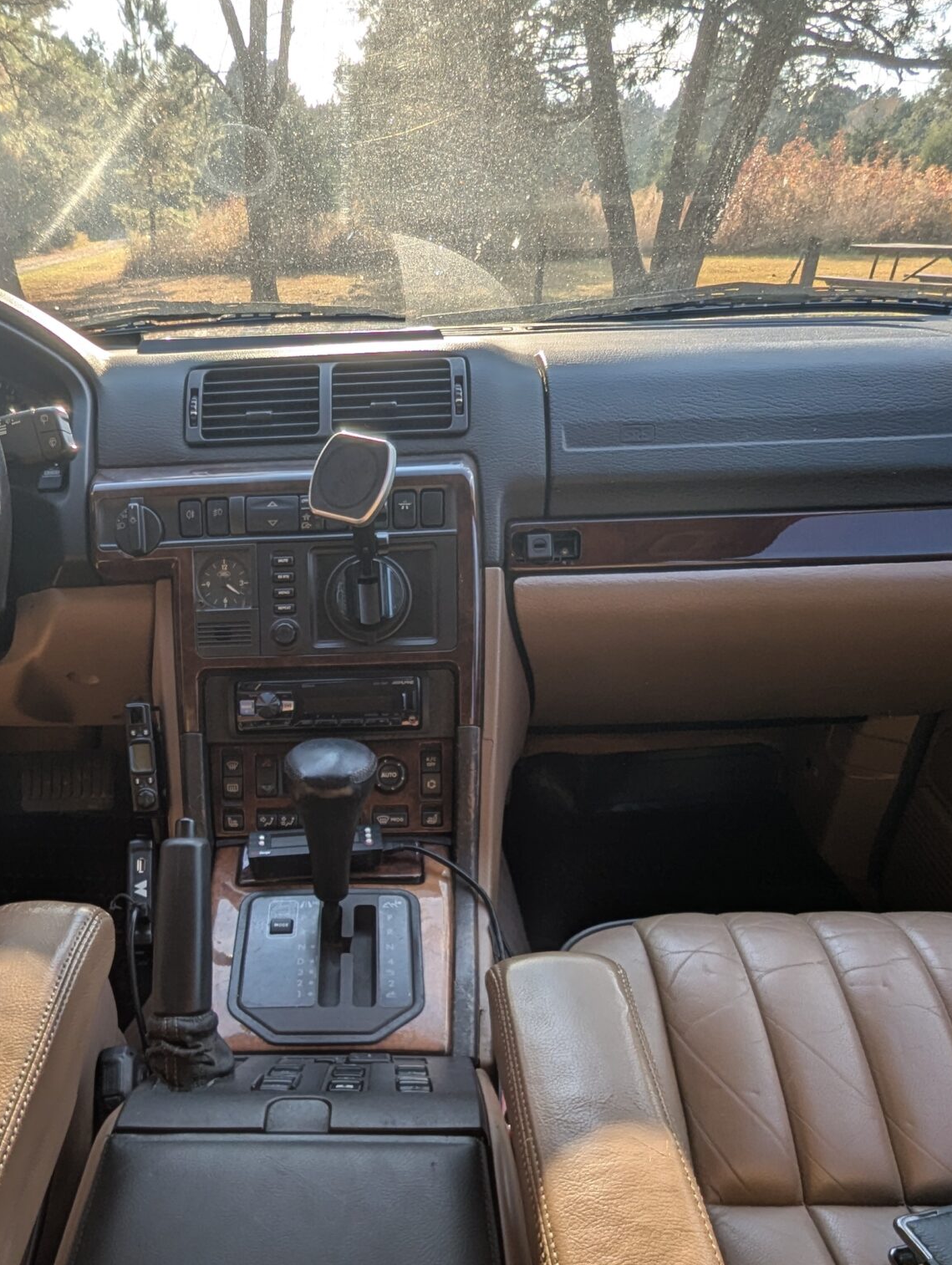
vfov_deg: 73.2
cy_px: 877
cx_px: 348
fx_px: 805
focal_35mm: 22
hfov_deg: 60.3
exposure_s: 1/314
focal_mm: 1.95
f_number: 2.2
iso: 34
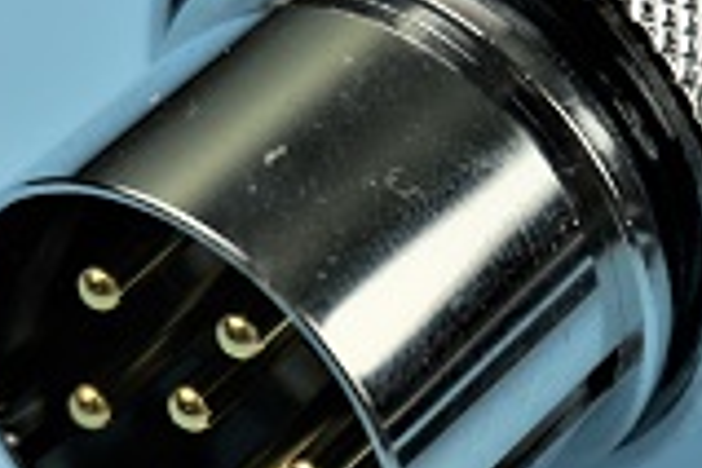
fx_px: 4521
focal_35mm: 232
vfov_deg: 5.9
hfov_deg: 8.9
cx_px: 486
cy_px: 190
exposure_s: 1/160
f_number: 5.6
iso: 100
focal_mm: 41
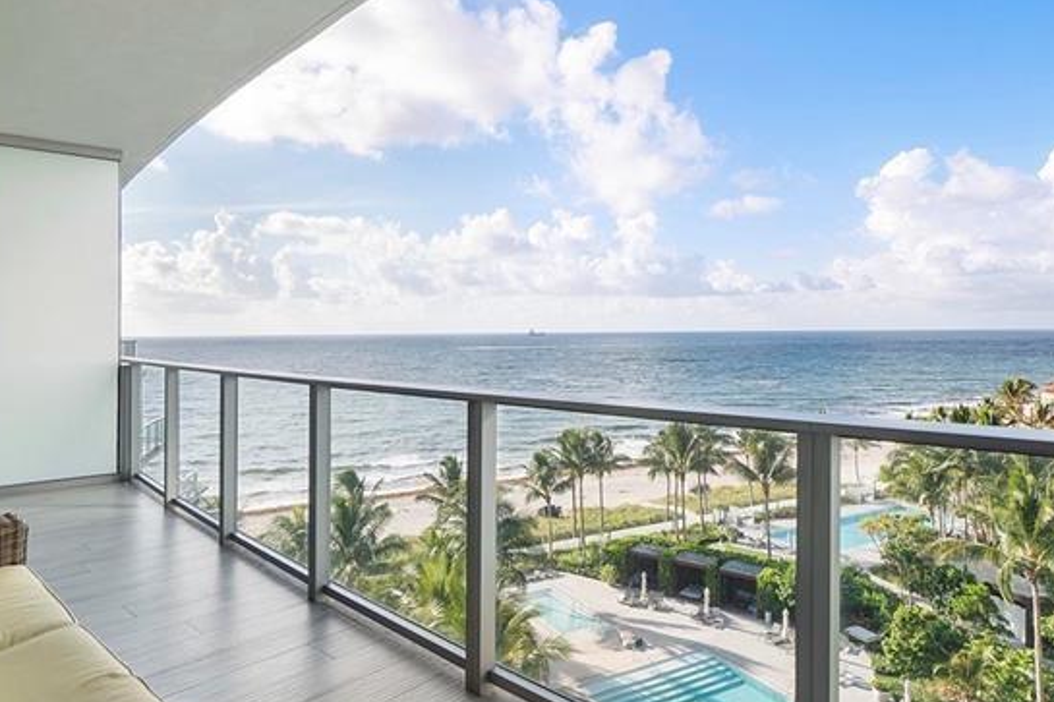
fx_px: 644
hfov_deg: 78.6
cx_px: 509
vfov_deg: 57.2
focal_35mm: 22
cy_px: 341
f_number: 11
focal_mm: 10
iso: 100
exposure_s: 1/160
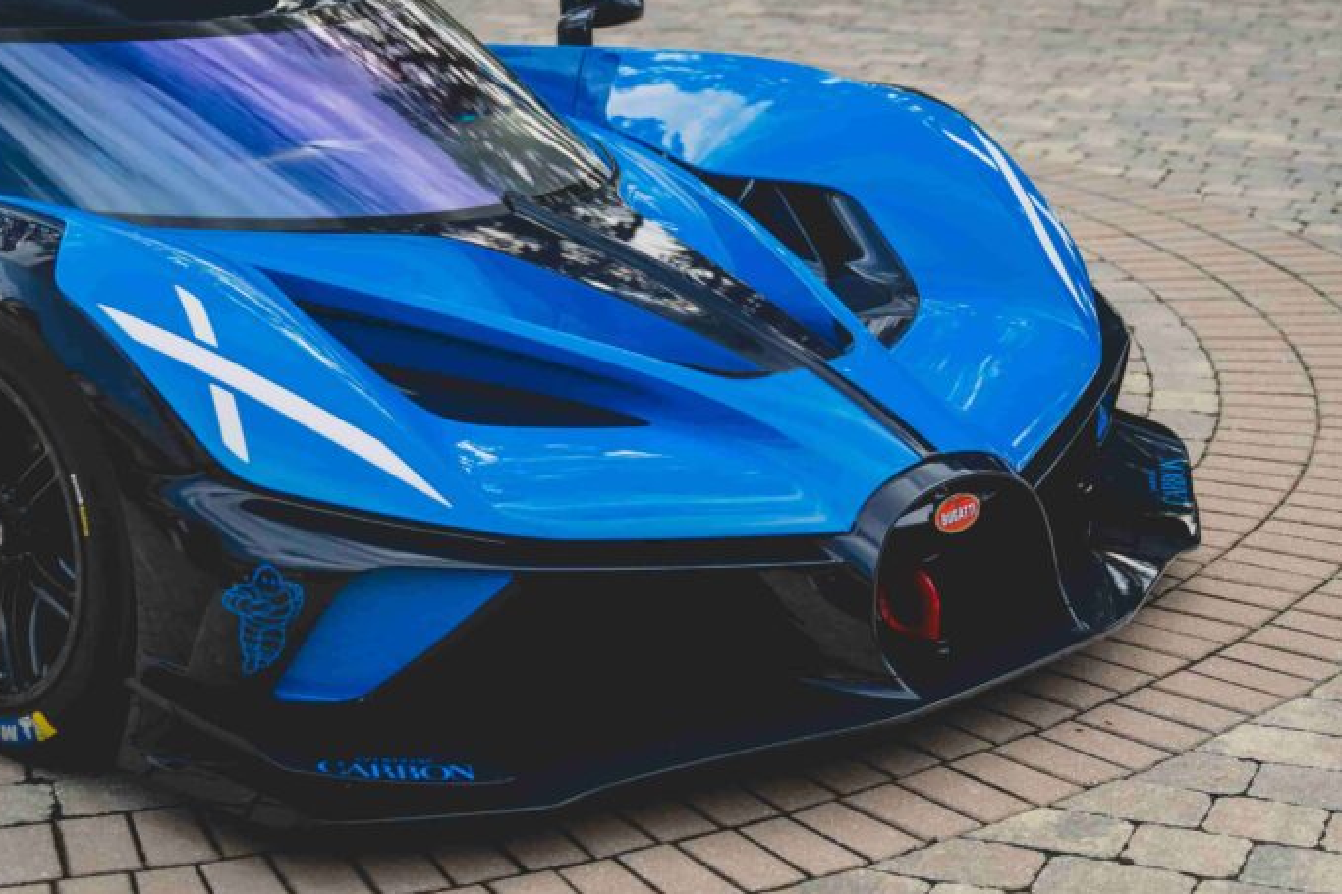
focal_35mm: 78
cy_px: 406
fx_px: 2907
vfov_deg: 17.5
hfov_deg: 26.0
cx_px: 694
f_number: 2.8
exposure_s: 1/640
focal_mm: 52
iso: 200
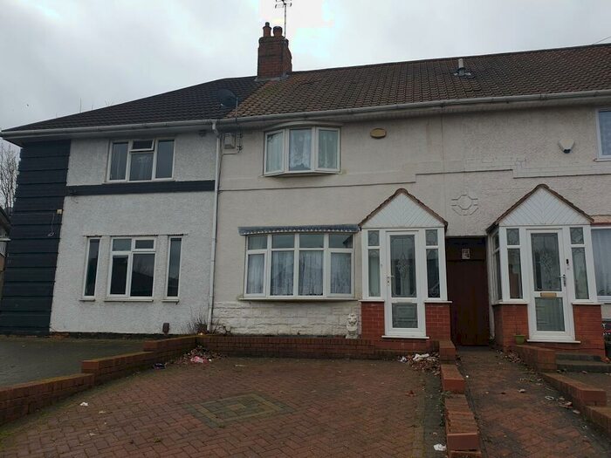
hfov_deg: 67.3
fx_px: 459
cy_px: 229
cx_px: 306
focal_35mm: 26
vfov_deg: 53.1
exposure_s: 1/878
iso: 50
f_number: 2.4
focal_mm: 4.3
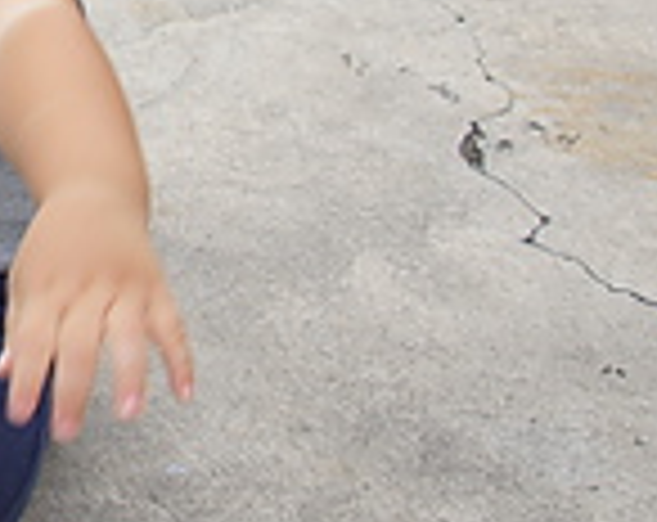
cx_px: -320
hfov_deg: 15.4
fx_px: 2250
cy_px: -200
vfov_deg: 12.7
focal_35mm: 116
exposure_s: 1/60
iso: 100
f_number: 6.3
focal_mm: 20
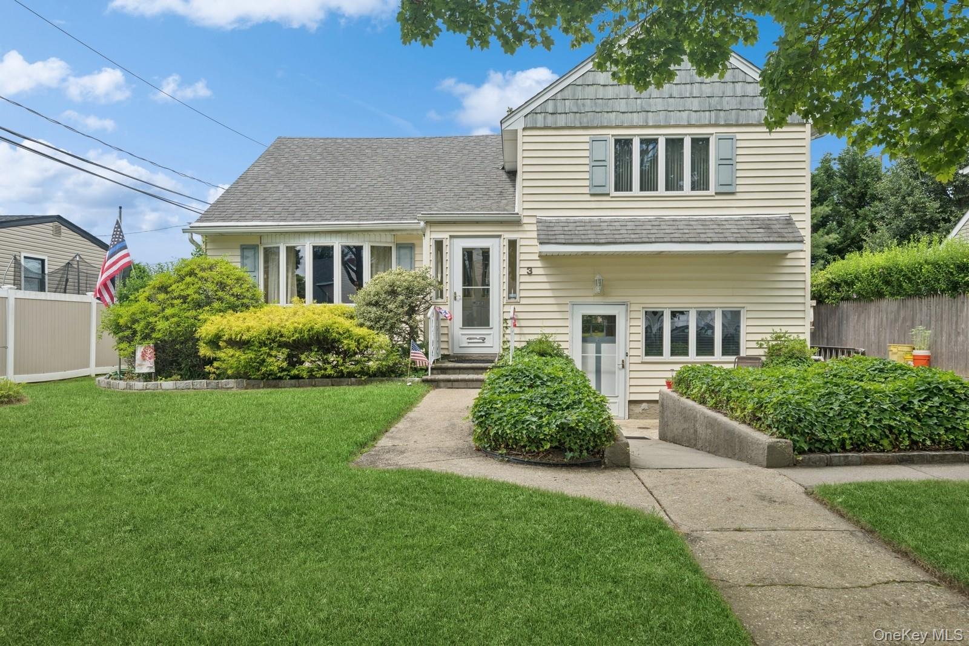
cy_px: 323
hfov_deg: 73.8
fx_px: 646
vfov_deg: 53.1
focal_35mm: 24
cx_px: 484
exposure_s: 1/100
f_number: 11
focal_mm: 24
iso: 100
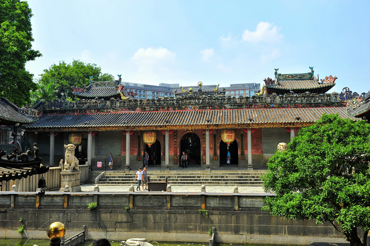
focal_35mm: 34
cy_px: 123
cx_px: 185
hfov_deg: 55.8
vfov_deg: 38.8
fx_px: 349
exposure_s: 1/640
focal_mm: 34
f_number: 8
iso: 400
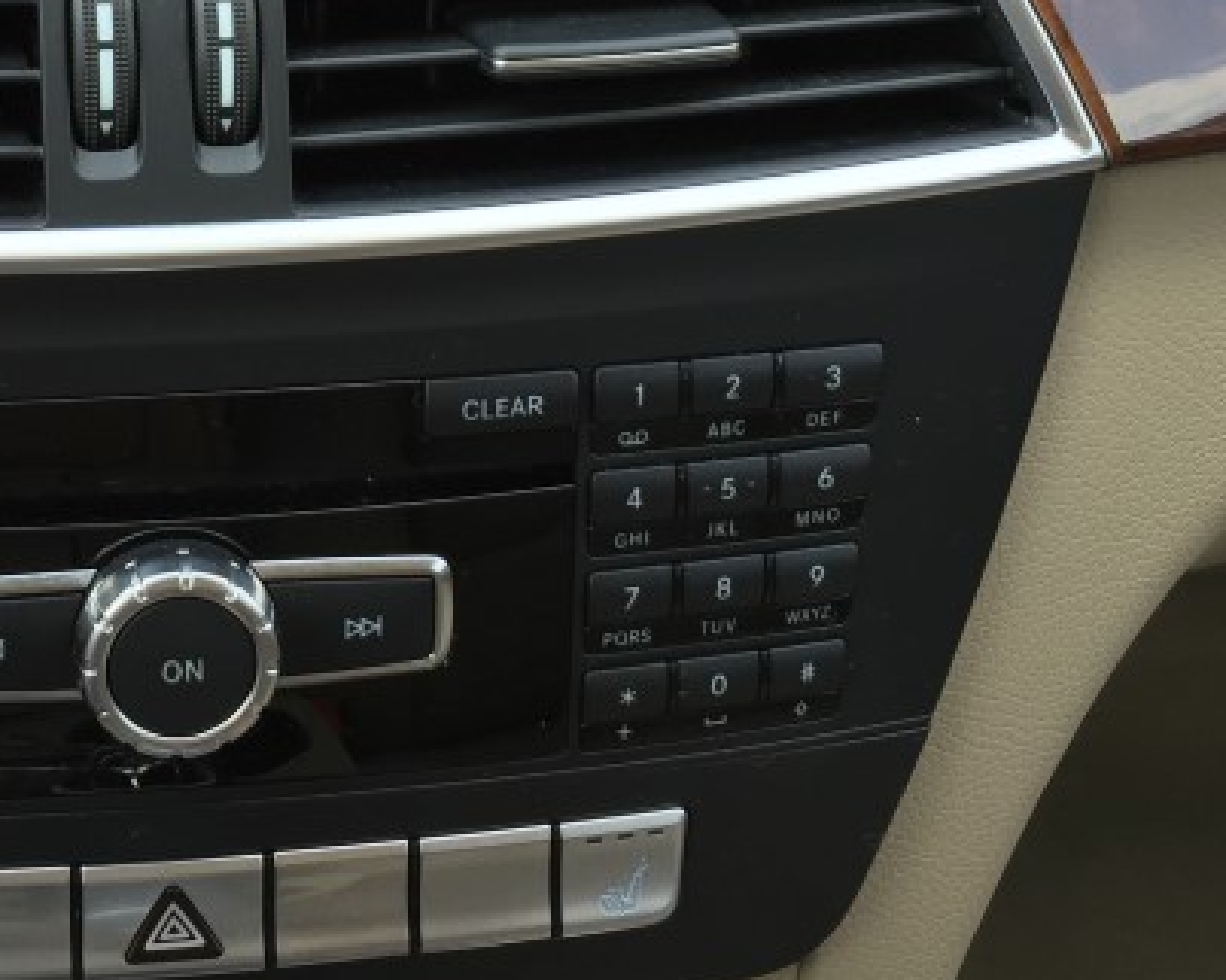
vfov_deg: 20.3
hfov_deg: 25.7
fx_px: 2611
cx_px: 167
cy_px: -79
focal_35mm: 72
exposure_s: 1/120
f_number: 2.2
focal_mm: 4.15
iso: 32
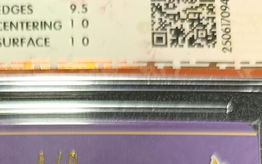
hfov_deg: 23.1
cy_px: 364
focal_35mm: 89
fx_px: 636
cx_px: 64
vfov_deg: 12.3
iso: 916
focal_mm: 5.31
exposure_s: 1/50
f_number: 1.7
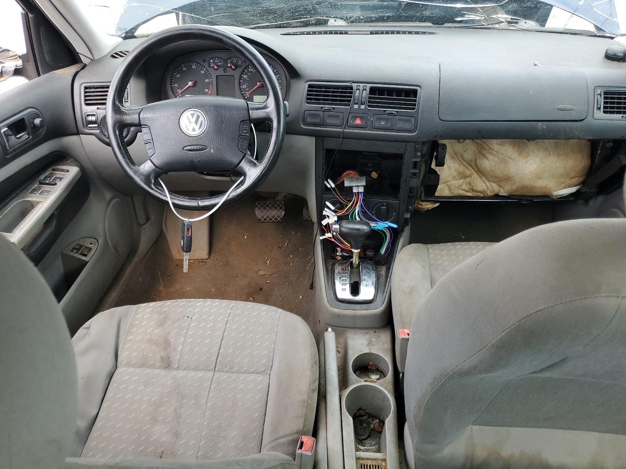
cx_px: 313
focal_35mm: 26
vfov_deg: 53.1
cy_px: 234
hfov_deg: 67.3
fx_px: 470
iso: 50
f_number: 1.5
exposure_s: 1/213
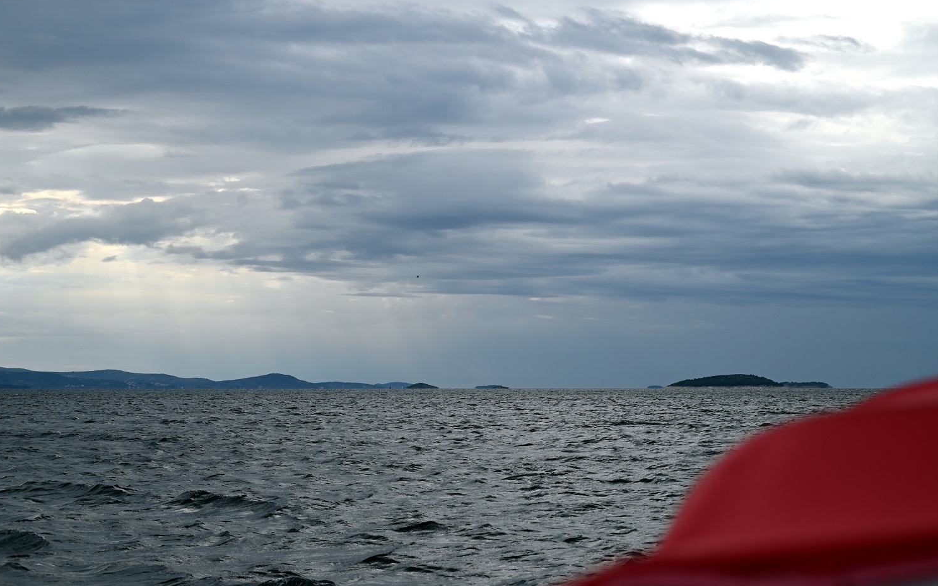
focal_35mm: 72
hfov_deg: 28.6
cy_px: 311
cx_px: 466
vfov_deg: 18.1
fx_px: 1840
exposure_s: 1/640
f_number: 6.3
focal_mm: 70
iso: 100
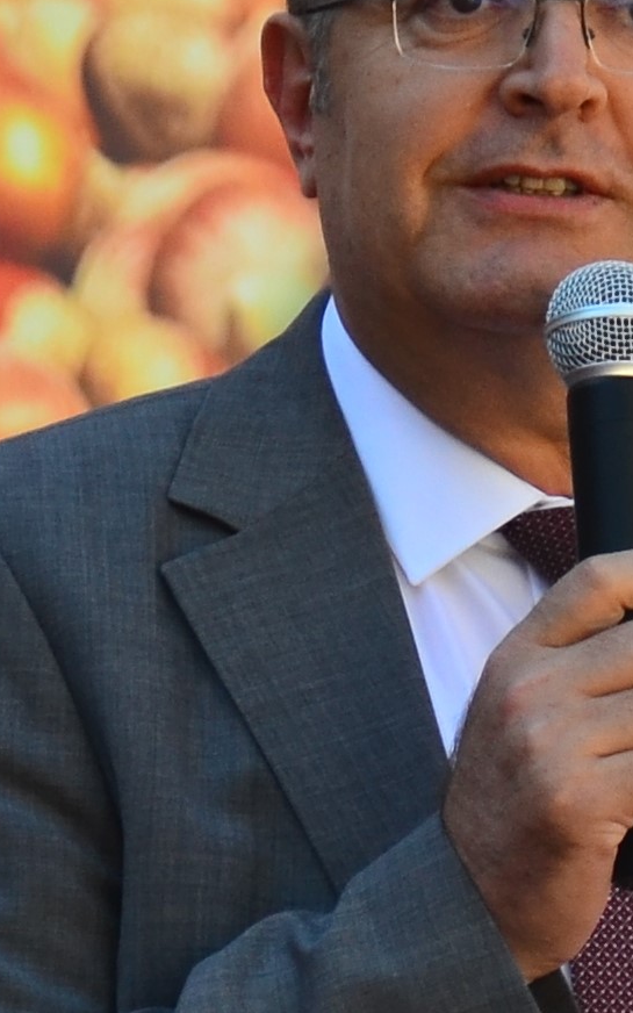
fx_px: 21419
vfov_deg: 2.7
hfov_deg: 1.7
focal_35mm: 776
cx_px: 659
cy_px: 791
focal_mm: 90
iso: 100
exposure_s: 1/200
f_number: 5.3
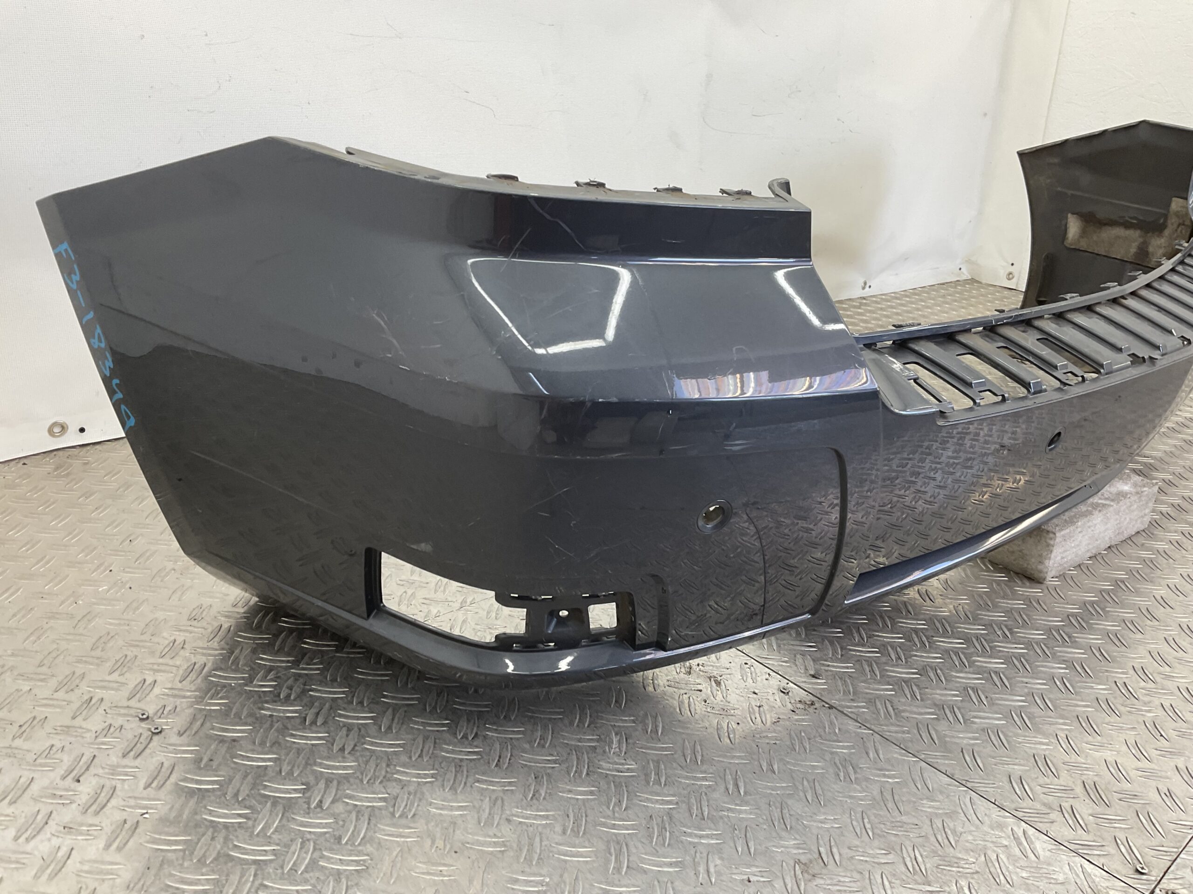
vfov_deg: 48.2
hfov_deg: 61.7
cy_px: 447
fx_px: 999
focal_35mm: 29
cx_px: 596
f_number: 1.8
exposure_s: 1/120
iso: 32
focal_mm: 3
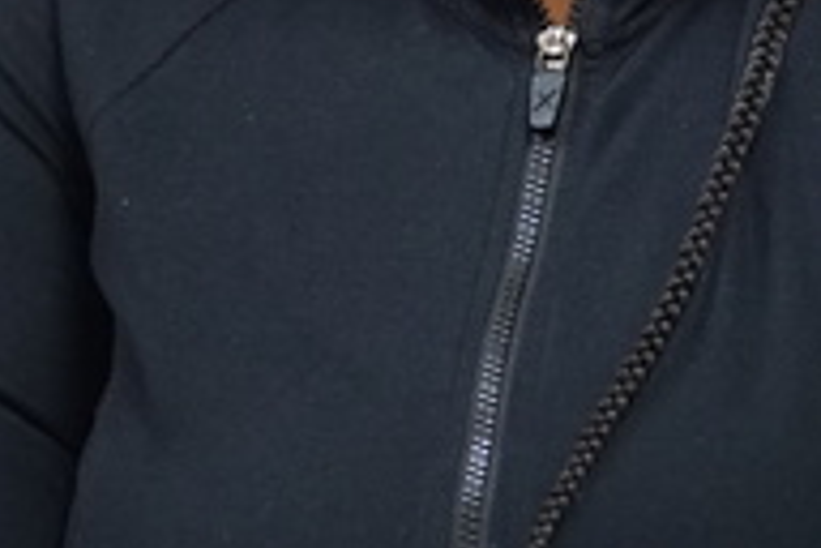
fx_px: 13477
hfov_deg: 3.5
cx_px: 744
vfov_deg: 2.3
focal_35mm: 591
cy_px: 49
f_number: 2.8
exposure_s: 1/160
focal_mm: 111
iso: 3200
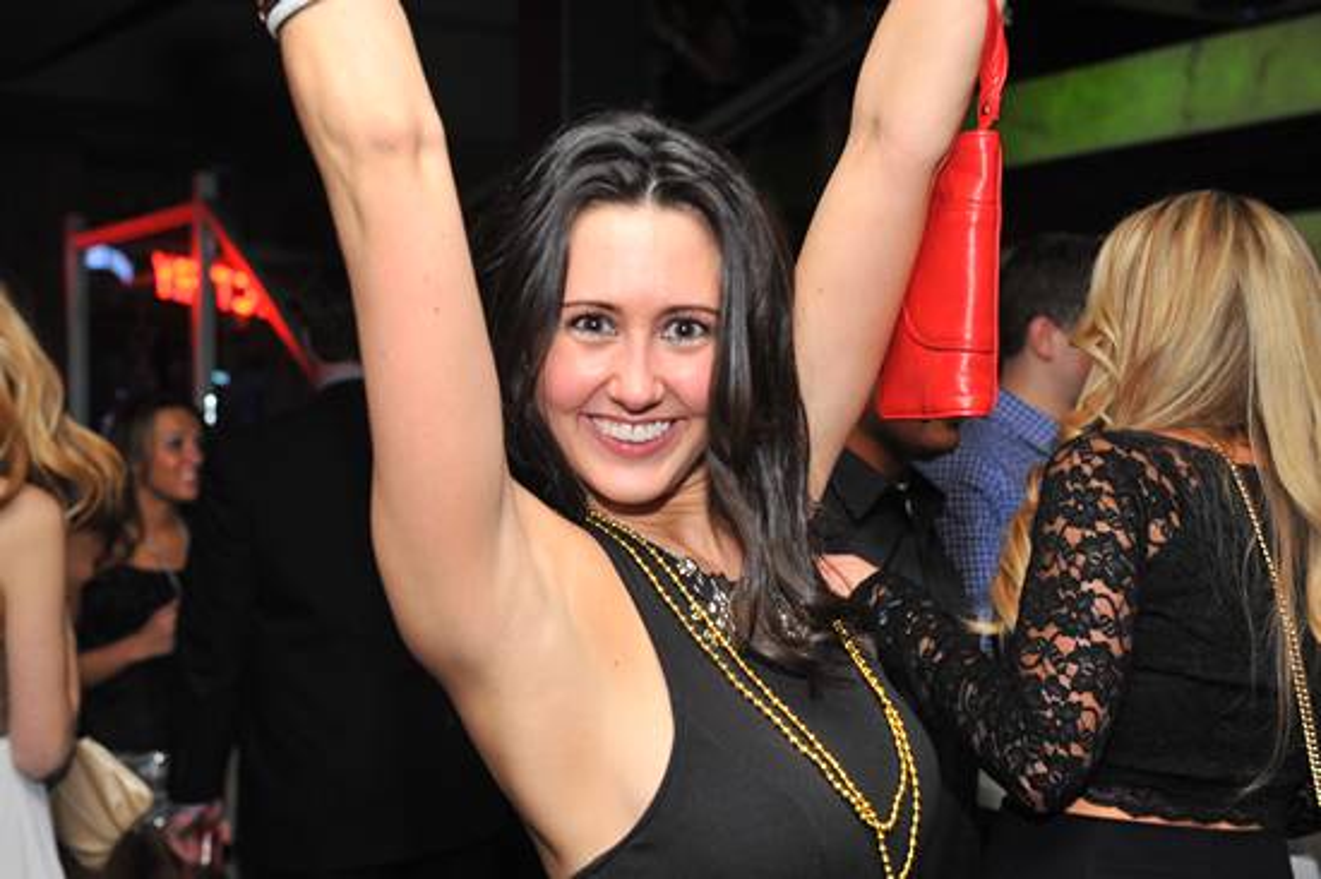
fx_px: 2017
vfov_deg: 24.6
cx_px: 660
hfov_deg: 36.3
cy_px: 440
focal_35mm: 55
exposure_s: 1/100
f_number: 5.6
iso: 1600
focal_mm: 55
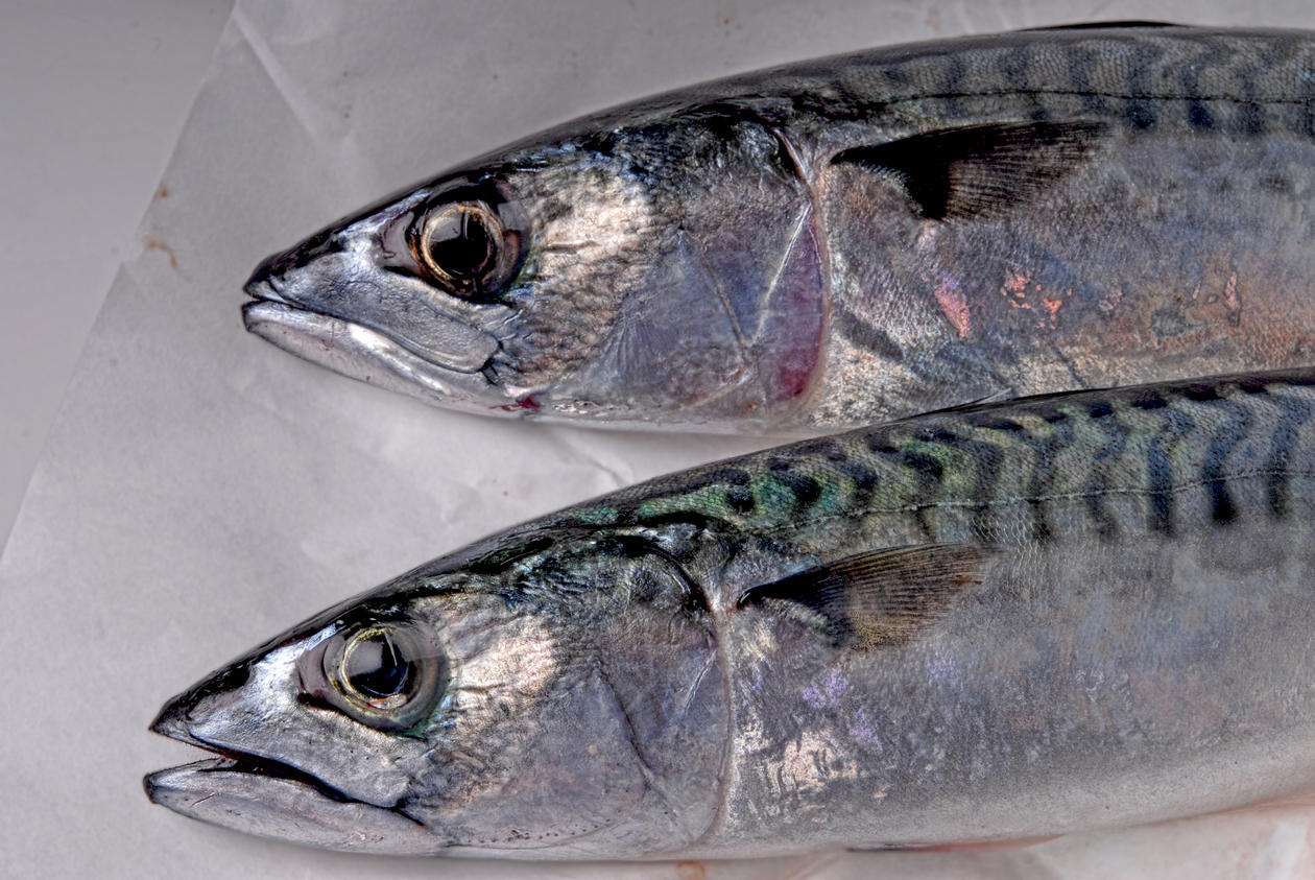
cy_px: 440
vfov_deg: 15.2
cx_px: 658
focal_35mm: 90
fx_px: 3291
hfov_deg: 22.6
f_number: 16
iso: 100
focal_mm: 60
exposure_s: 1/250
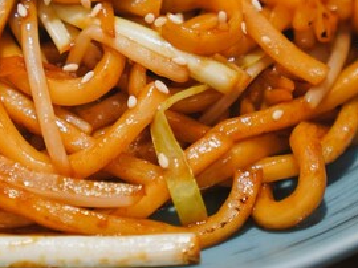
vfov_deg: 7.0
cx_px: 90
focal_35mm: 212
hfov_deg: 9.3
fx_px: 2191
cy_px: -32
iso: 500
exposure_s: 1/80
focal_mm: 70
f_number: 2.8
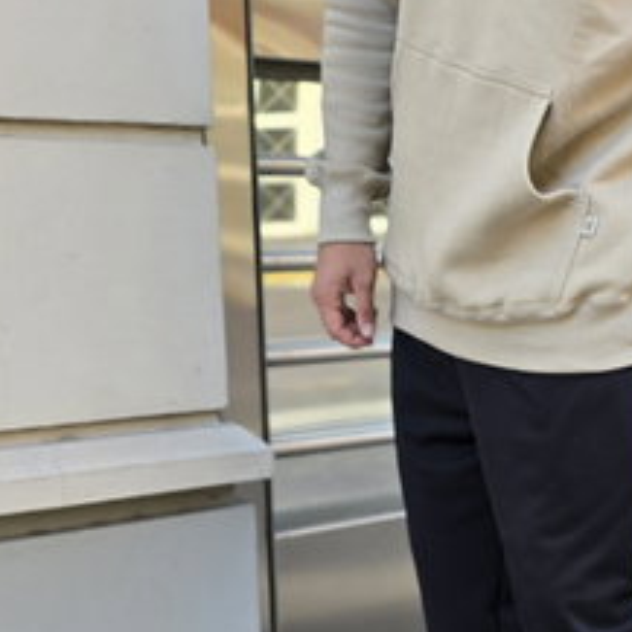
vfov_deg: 33.8
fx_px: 1033
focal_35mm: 50
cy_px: 399
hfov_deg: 32.6
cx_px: 550
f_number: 1.7
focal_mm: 6.3
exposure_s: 1/101
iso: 20
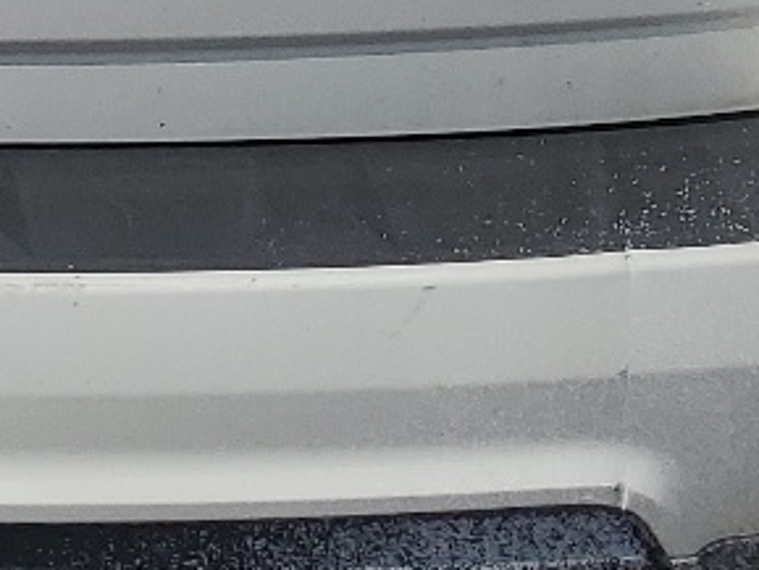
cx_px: -123
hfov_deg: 13.4
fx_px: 3159
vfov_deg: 9.5
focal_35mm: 144
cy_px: -636
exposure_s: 1/10000
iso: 50
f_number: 1.5
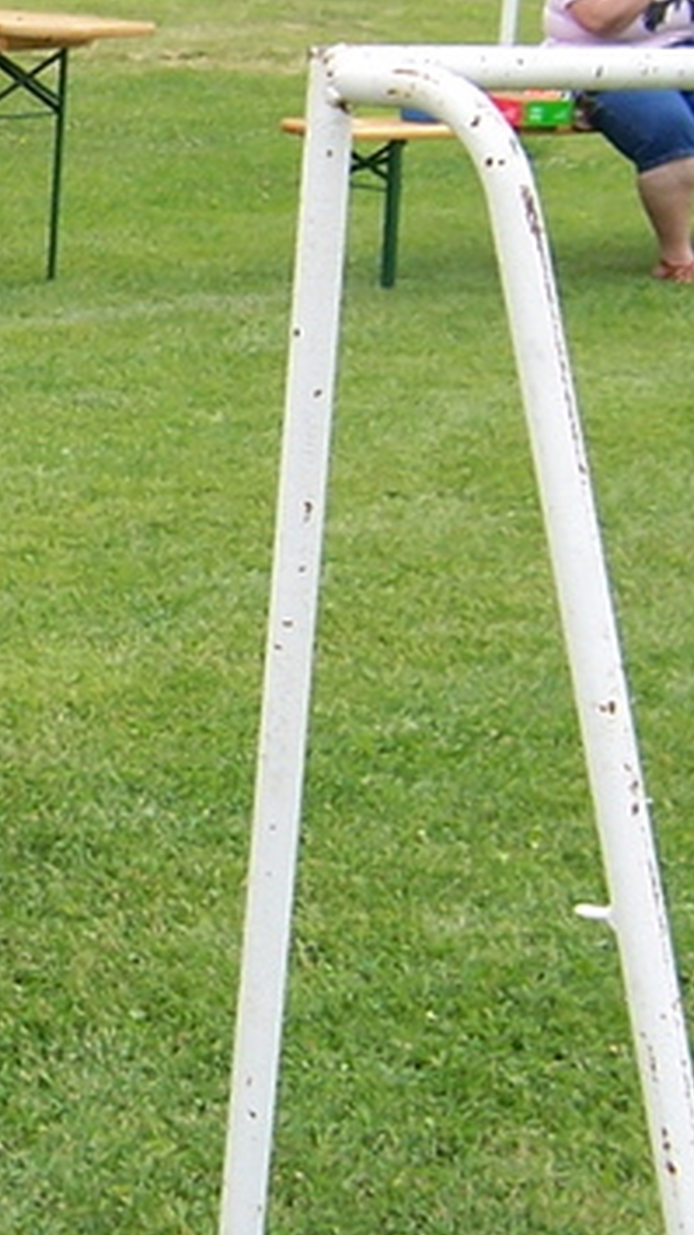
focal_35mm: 104
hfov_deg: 11.0
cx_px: -457
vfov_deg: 20.5
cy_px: 499
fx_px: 3404
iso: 80
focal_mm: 5.5
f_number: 3.4
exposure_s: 1/500
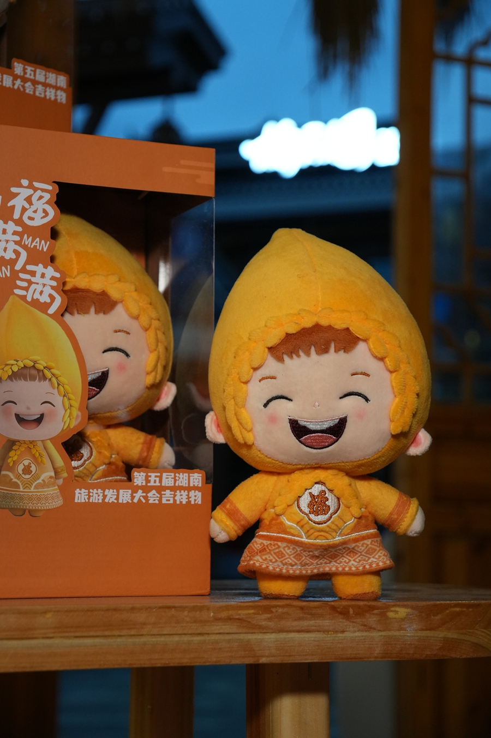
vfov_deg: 29.3
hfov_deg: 19.7
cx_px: 246
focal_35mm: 69
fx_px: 1414
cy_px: 369
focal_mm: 46
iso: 1250
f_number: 4.5
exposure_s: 1/200
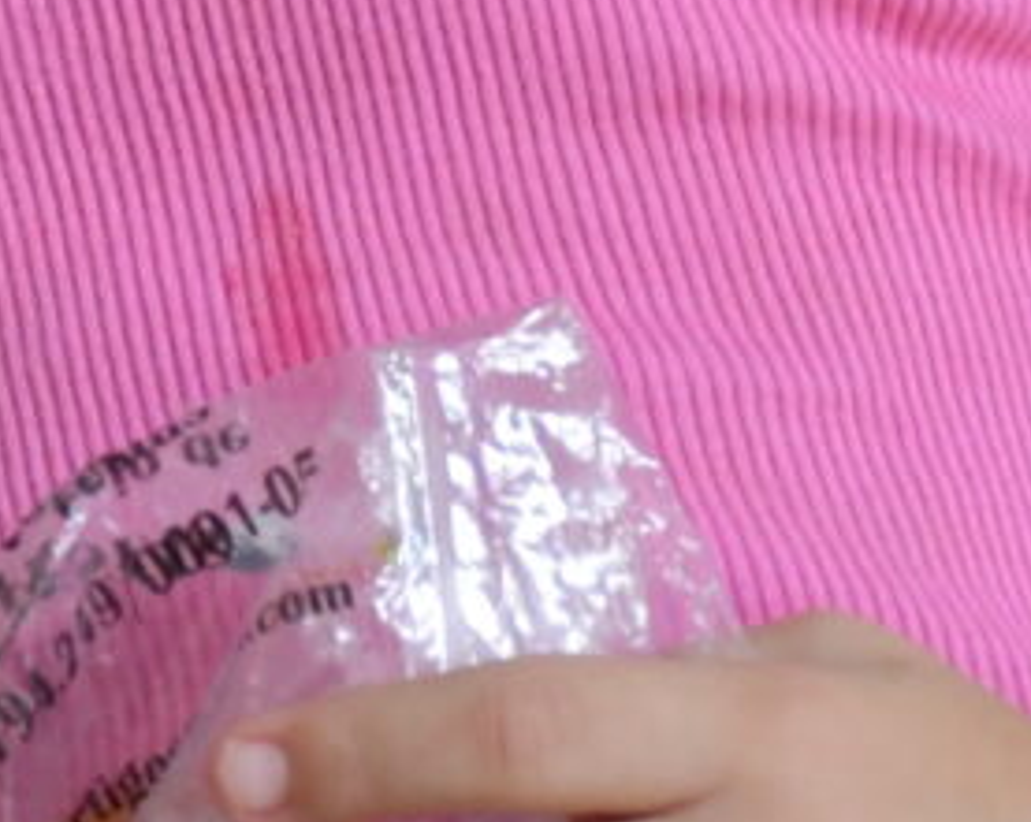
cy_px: -476
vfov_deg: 4.6
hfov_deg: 5.8
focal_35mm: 332
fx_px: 10120
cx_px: -566
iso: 800
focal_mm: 34
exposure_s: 1/200
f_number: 4.2
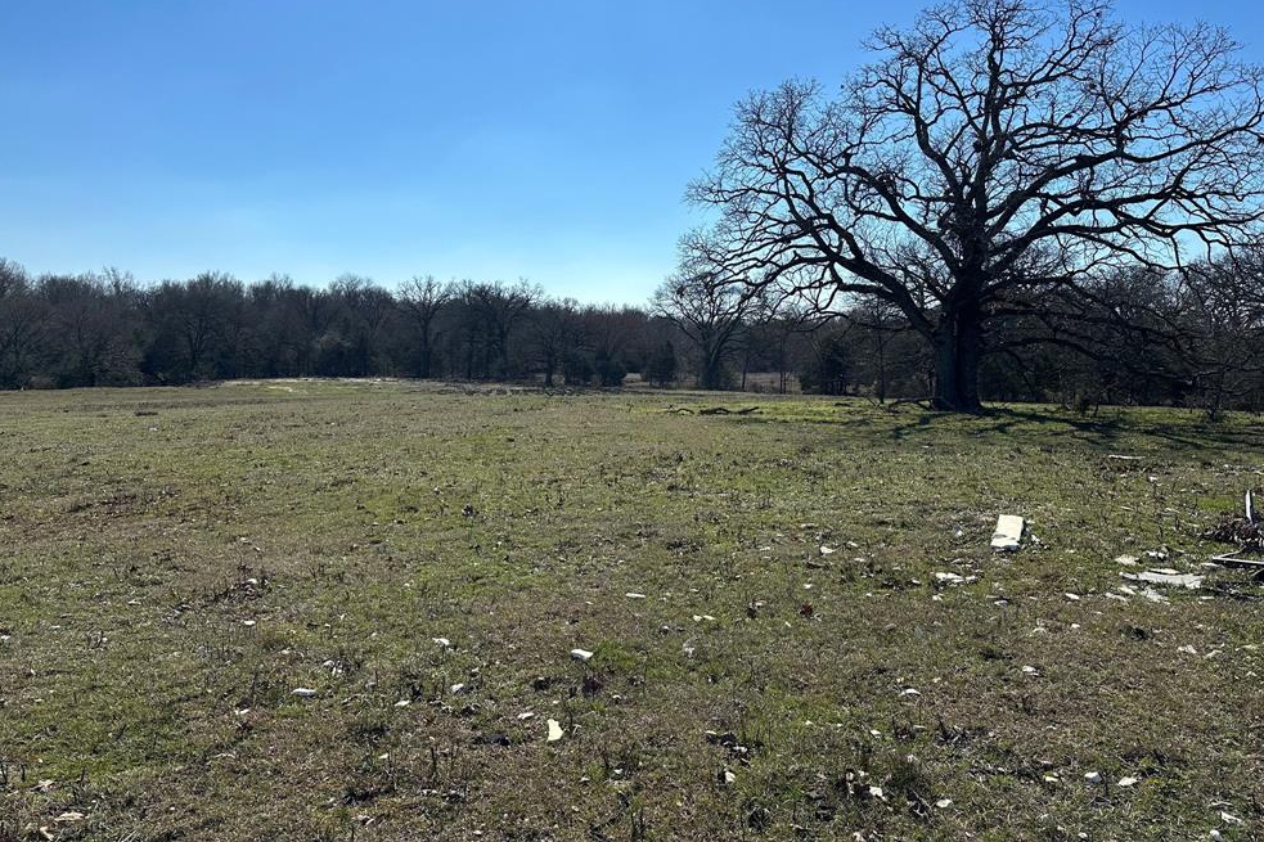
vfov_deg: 49.4
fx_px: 913
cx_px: 626
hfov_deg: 69.4
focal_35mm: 26
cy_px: 372
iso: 80
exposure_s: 1/8929
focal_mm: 6.86
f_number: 1.78
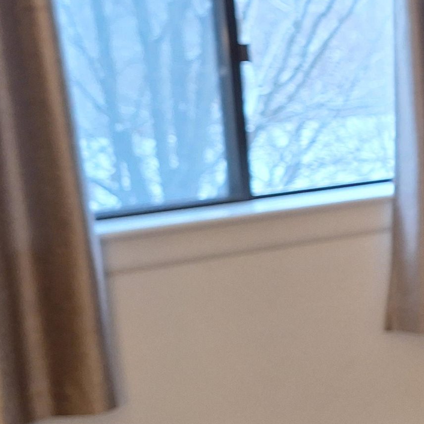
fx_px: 1012
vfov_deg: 23.6
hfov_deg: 18.8
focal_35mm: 73
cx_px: 745
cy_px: 146
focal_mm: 5.54
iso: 125
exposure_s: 1/40
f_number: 1.8
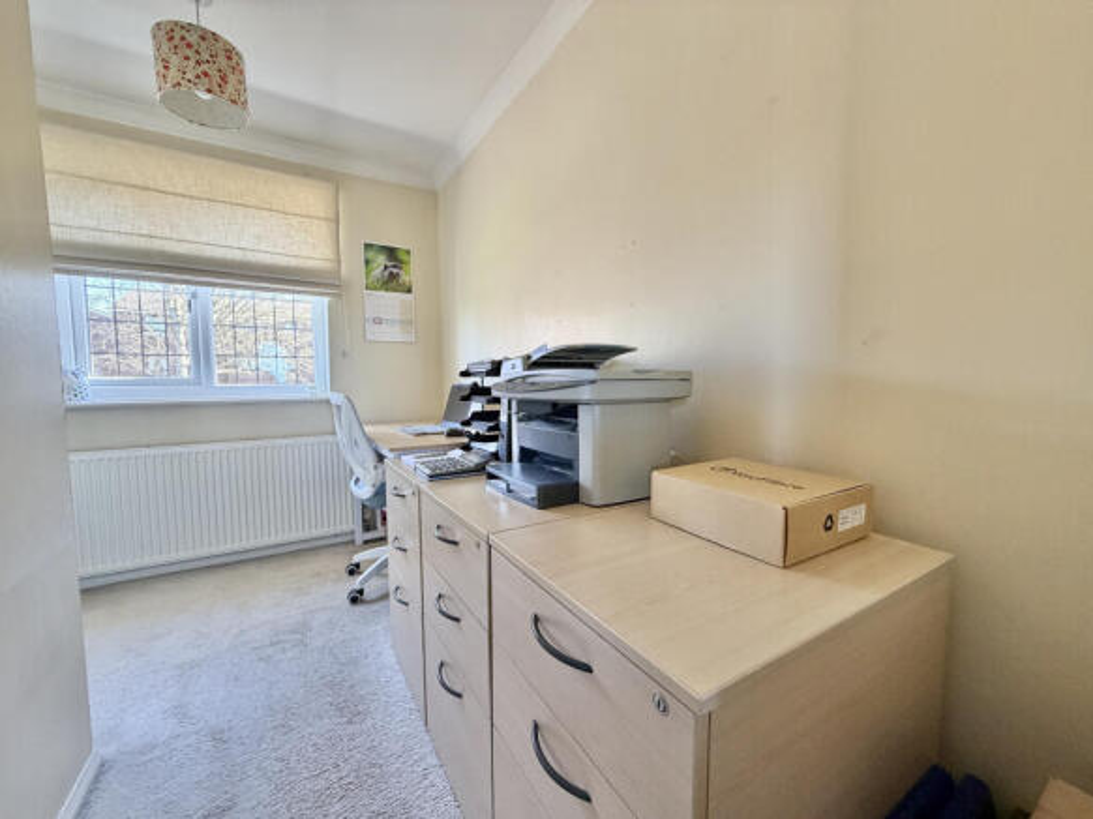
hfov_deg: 102.1
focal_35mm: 14
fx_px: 442
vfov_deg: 85.7
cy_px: 410
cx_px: 546
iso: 320
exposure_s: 1/93
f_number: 2.2
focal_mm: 2.22
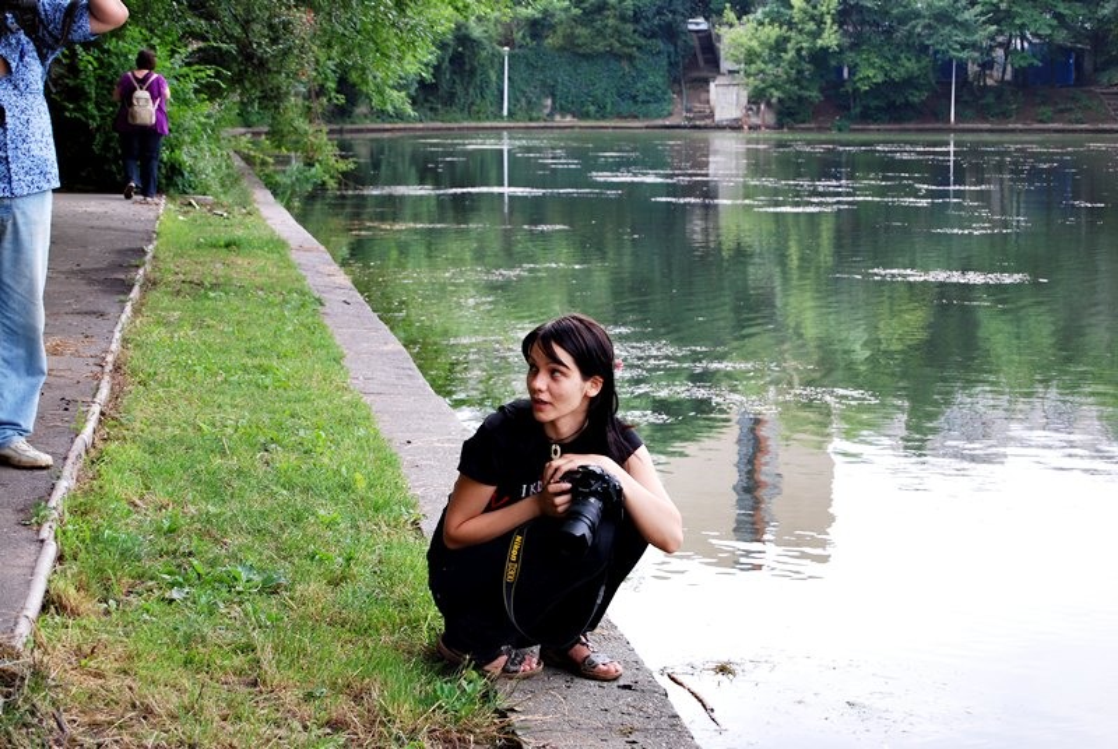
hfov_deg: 24.6
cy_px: 374
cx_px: 559
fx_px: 2566
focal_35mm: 82
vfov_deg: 16.6
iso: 160
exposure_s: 1/125
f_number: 5.6
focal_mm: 55
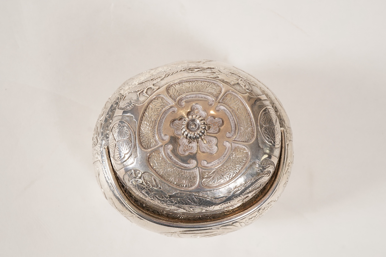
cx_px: 193
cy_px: 128
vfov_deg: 29.9
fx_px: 483
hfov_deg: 43.6
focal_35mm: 45
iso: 400
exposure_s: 1/125
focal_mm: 30
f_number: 16
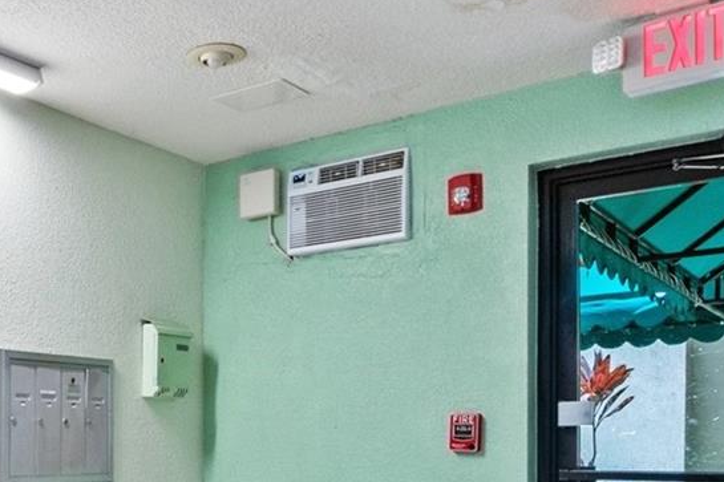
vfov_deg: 27.8
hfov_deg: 38.6
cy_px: 531
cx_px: -25
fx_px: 885
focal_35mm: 44
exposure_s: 1/15
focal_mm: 10
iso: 1100
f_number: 8
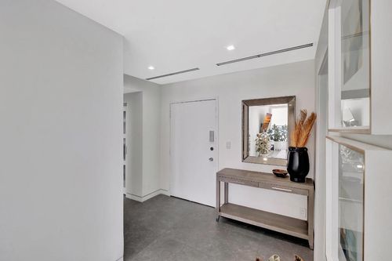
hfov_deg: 100.4
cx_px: 196
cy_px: 130
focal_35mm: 15
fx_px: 163
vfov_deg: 77.3
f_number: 5.6
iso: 1600
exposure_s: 1/80
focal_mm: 10
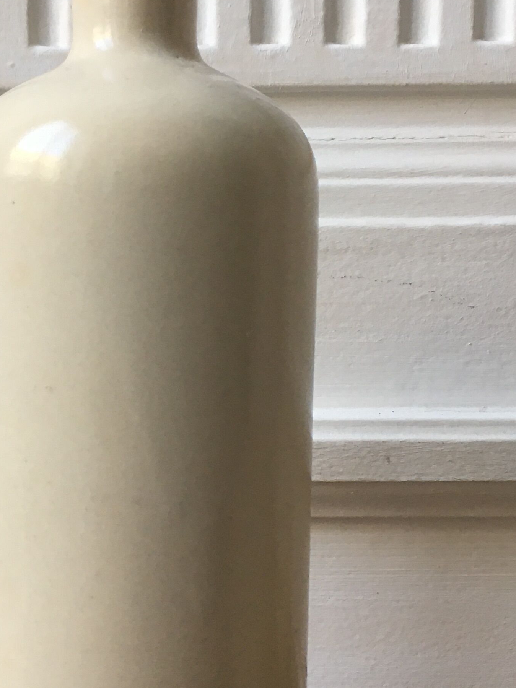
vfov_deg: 29.8
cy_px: 386
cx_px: 134
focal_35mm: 65
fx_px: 1292
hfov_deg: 22.4
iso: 80
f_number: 2.2
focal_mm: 4.15
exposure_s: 1/33
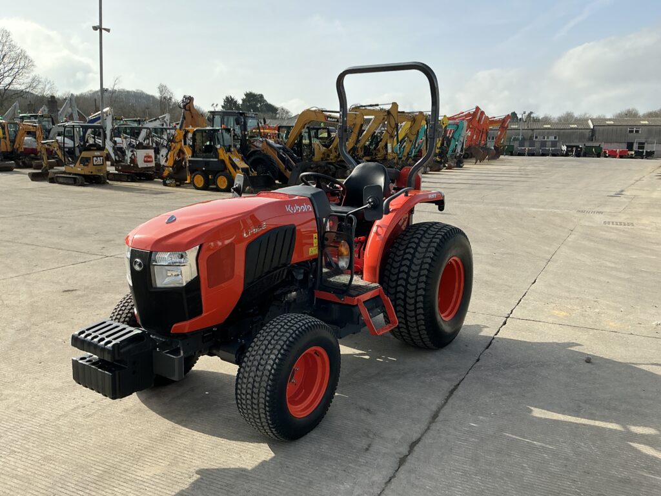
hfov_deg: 63.4
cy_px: 248
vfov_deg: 49.7
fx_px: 535
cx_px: 330
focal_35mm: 28
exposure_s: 1/1626
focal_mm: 3
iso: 25
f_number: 1.8
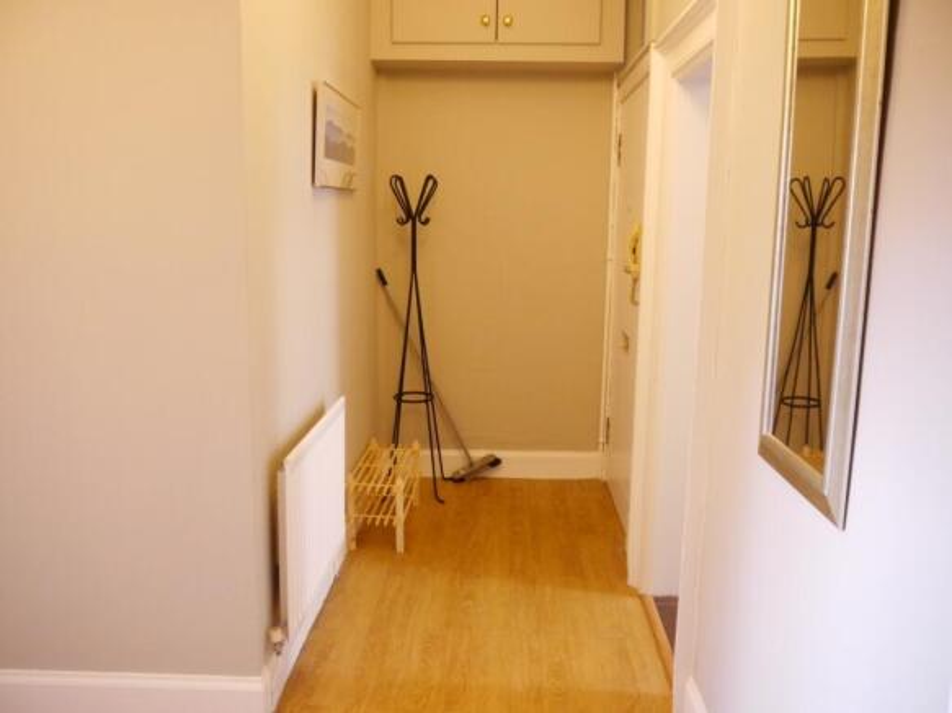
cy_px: 356
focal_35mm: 28
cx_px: 476
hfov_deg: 63.5
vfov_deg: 49.7
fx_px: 770
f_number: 3.5
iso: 1600
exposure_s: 1/20
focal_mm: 14
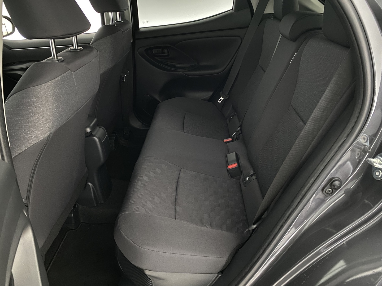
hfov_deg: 67.3
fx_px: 287
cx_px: 191
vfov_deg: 53.1
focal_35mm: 26
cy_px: 143
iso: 1250
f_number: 1.8
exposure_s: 1/25
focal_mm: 4.25
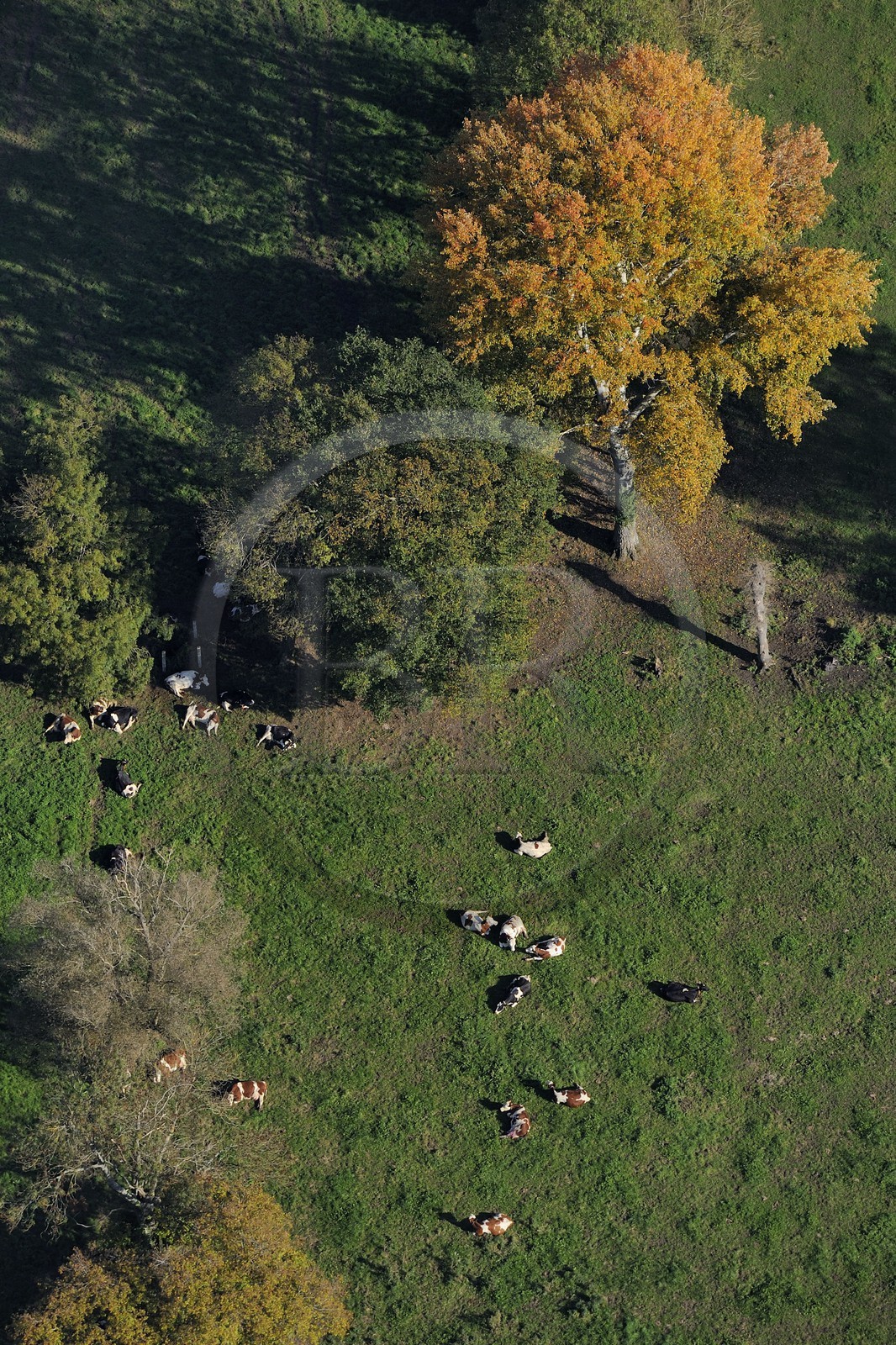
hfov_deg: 6.9
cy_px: 672
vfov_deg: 10.3
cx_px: 448
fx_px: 7469
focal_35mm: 200
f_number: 6.3
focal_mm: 200
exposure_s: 1/800
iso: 400
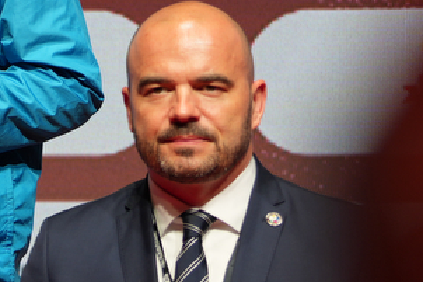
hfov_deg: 4.3
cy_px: 116
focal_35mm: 466
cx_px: -693
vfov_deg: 2.9
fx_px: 5472
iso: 100
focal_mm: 88
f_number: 2.8
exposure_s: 1/125
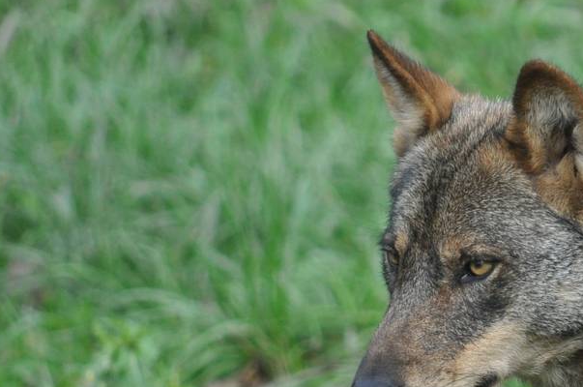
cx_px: 486
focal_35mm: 1195
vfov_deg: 1.1
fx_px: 19321
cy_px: 214
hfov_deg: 1.7
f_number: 5.6
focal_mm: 300
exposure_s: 1/640
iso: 800
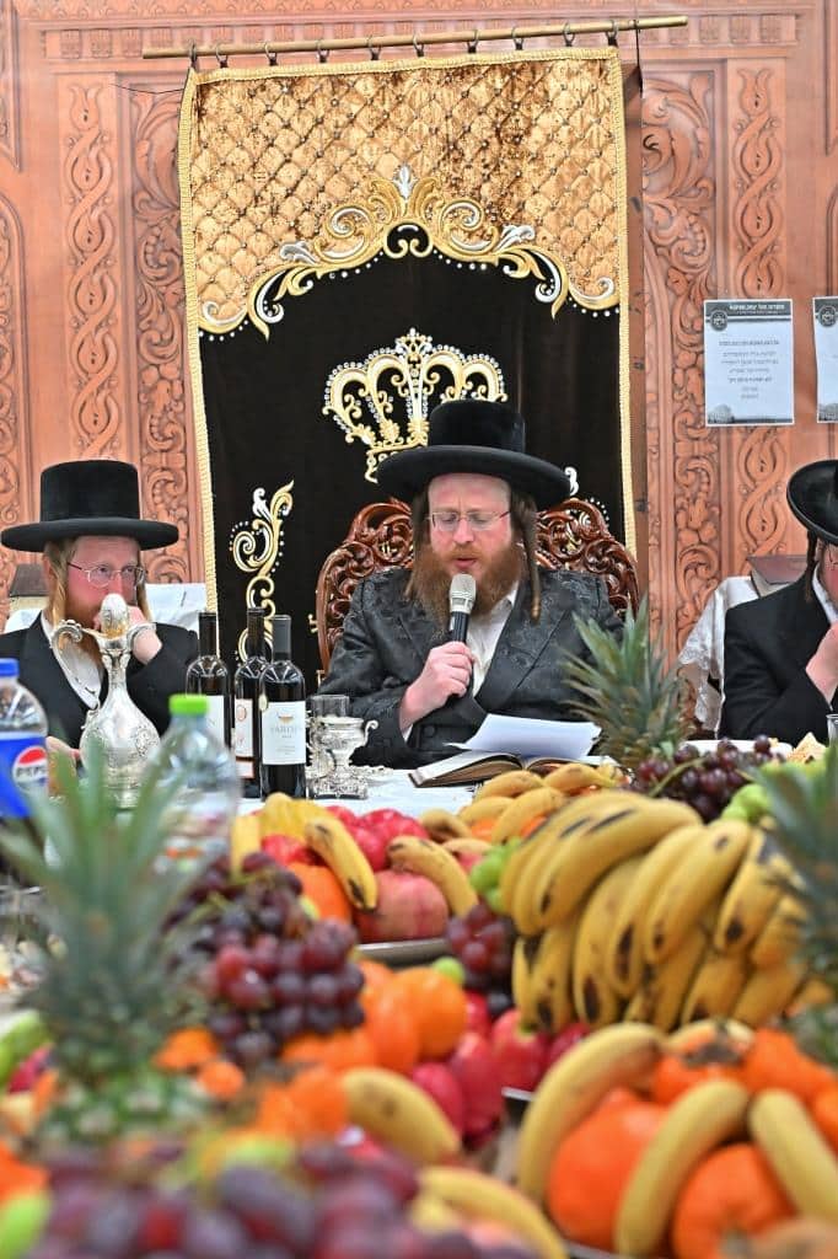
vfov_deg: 25.1
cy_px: 630
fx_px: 2830
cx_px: 419
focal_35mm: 81
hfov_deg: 16.8
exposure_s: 1/320
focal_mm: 54
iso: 1250
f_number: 4
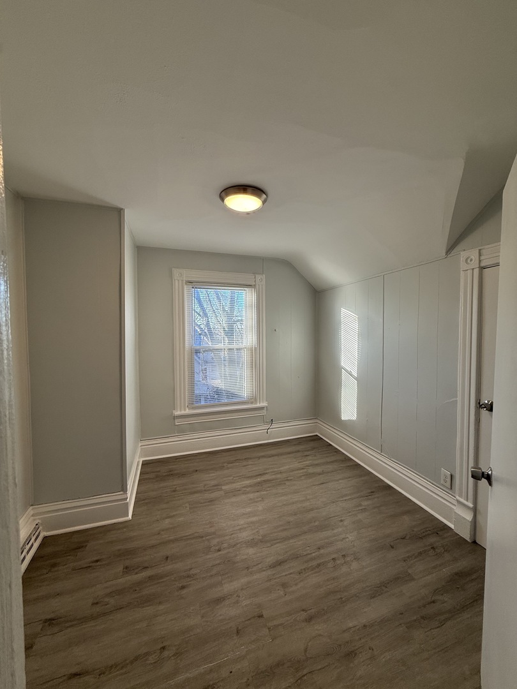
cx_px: 258
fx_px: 279
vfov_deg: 102.1
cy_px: 344
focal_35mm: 14
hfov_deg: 85.7
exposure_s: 1/120
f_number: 2.2
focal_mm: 2.22
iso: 80
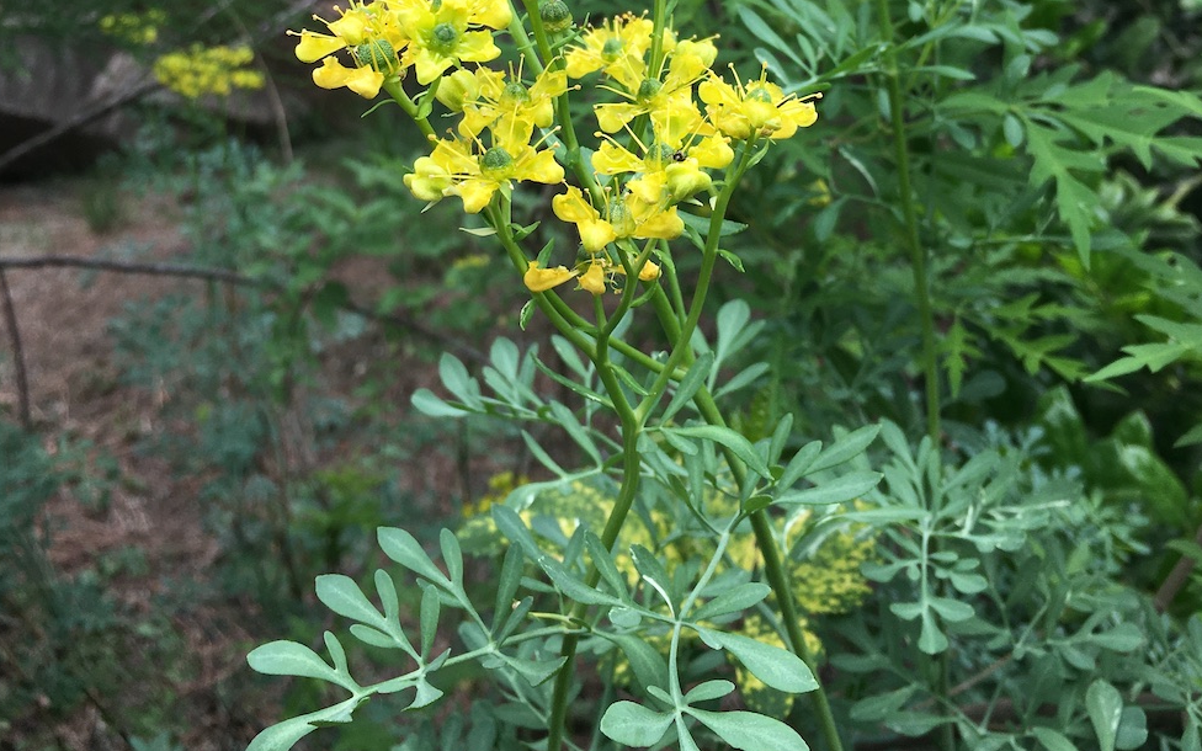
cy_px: 10
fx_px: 1376
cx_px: 602
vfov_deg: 28.7
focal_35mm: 42
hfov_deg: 47.2
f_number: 2.2
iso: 25
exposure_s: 1/273
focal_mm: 4.15
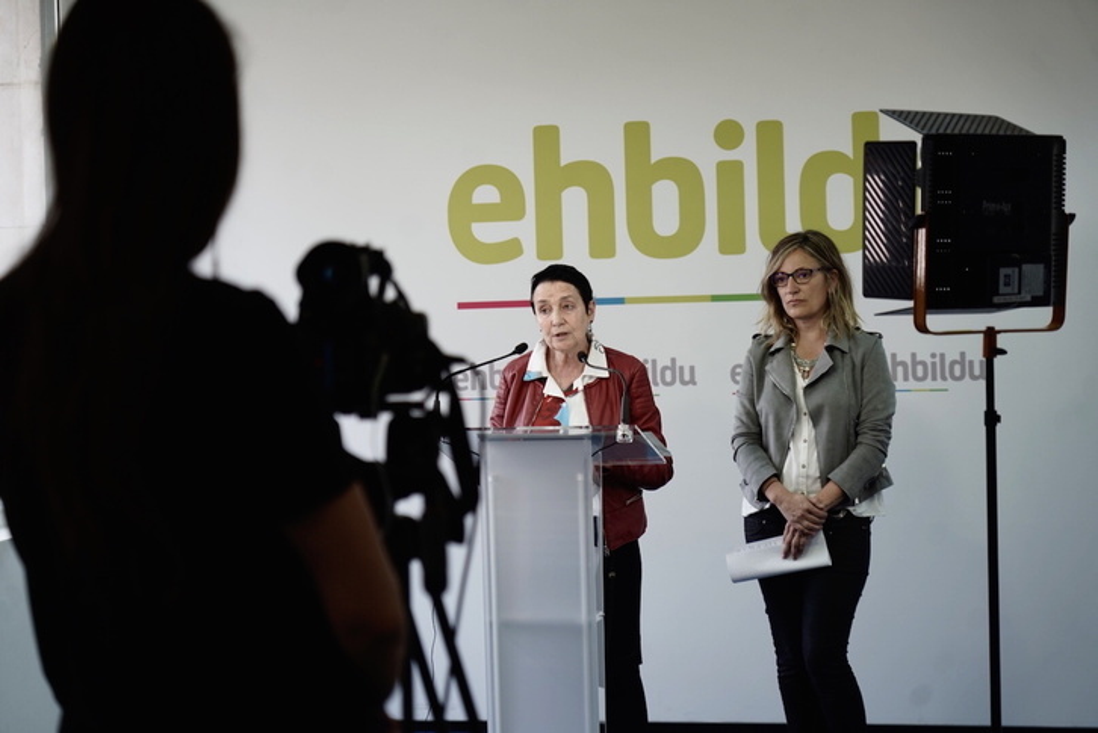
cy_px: 366
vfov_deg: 17.3
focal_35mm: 79
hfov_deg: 25.7
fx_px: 2411
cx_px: 549
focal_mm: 79
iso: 320
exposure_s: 1/250
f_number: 4
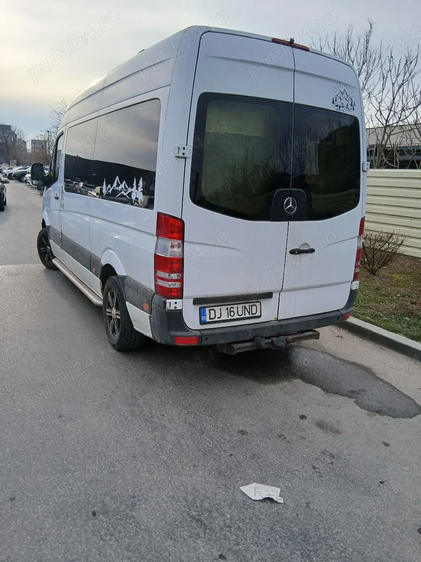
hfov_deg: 53.1
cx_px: 210
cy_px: 281
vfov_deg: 67.3
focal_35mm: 26
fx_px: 422
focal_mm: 3.98
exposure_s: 1/175
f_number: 1.8
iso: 20
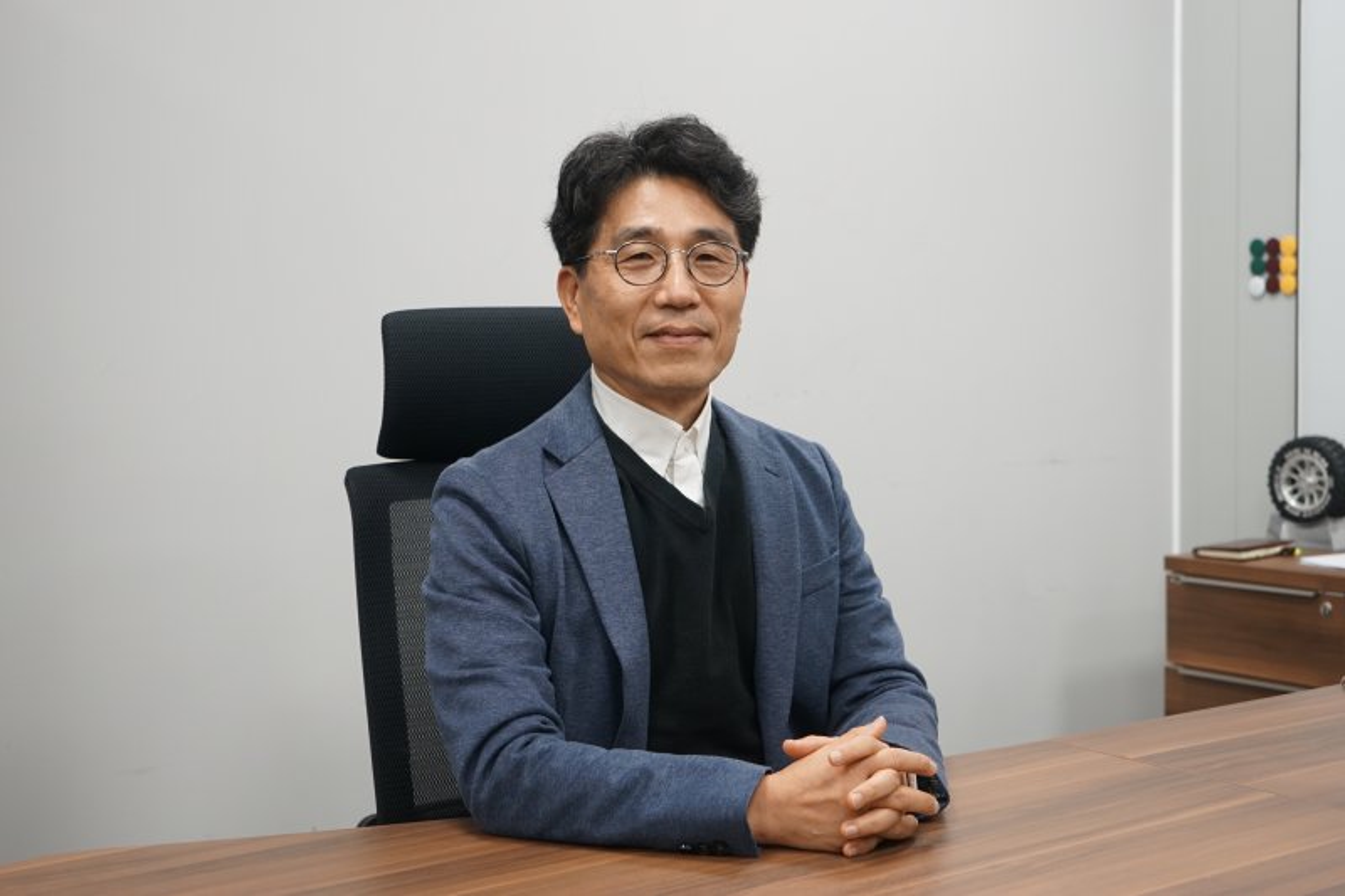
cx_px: 672
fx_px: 1905
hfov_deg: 38.9
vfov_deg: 26.5
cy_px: 448
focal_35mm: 51
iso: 800
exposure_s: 1/60
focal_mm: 51
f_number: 4.5
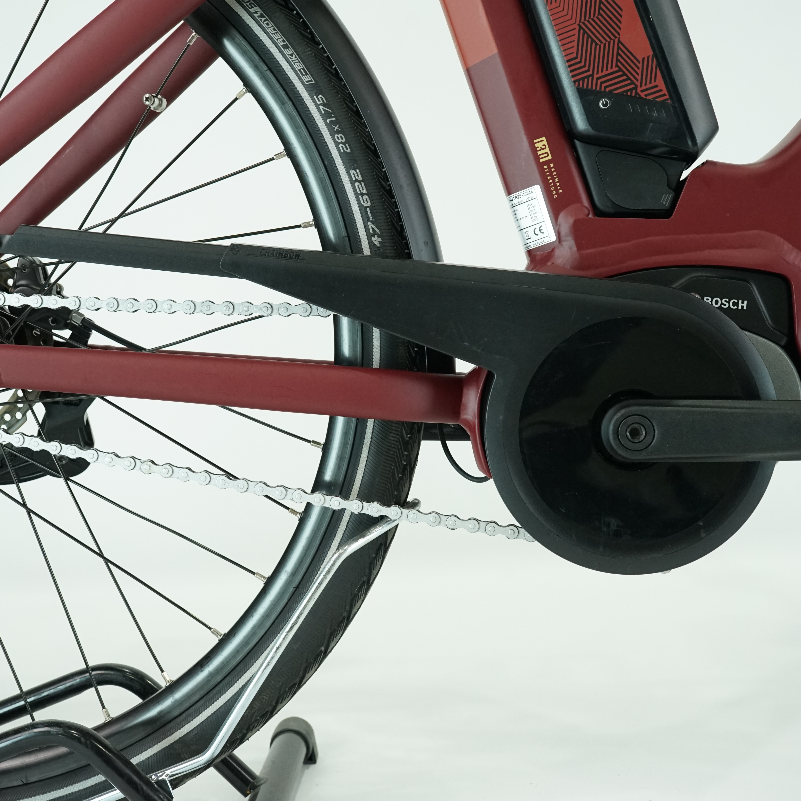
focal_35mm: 43
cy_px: 395
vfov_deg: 39.2
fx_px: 1126
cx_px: 381
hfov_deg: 39.2
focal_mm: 33
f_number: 6.3
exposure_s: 1/200
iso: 2500
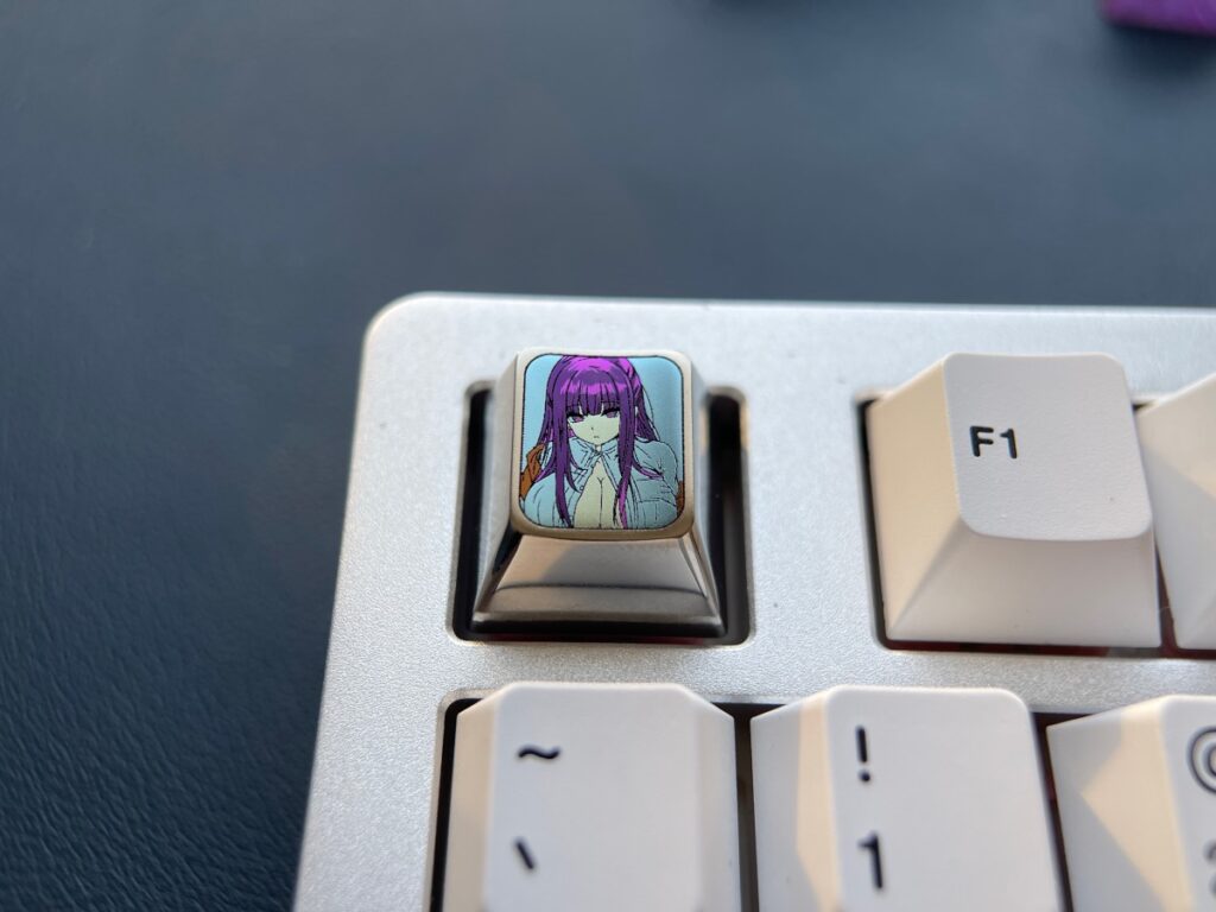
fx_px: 913
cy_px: 456
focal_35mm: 26
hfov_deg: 67.3
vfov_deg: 53.1
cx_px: 608
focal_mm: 5.1
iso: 50
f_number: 1.6
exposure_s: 1/121
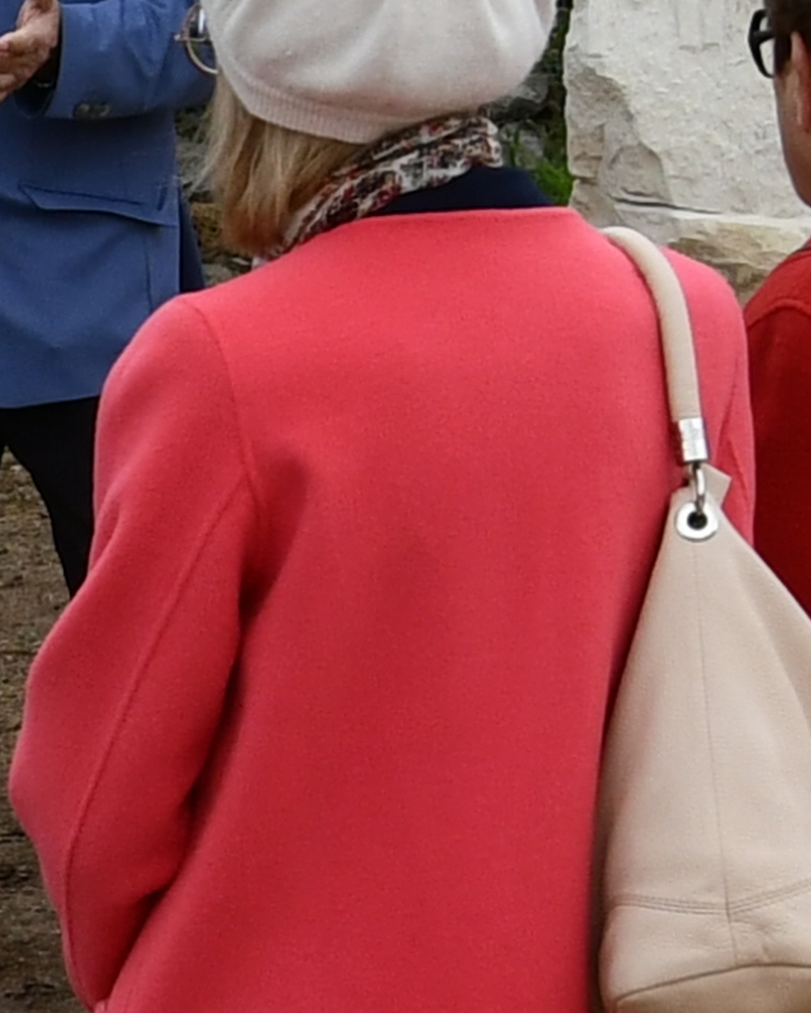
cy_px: 1089
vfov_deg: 8.2
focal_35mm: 234
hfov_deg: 6.4
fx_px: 7021
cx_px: -896
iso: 400
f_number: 5.6
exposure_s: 1/500
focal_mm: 20
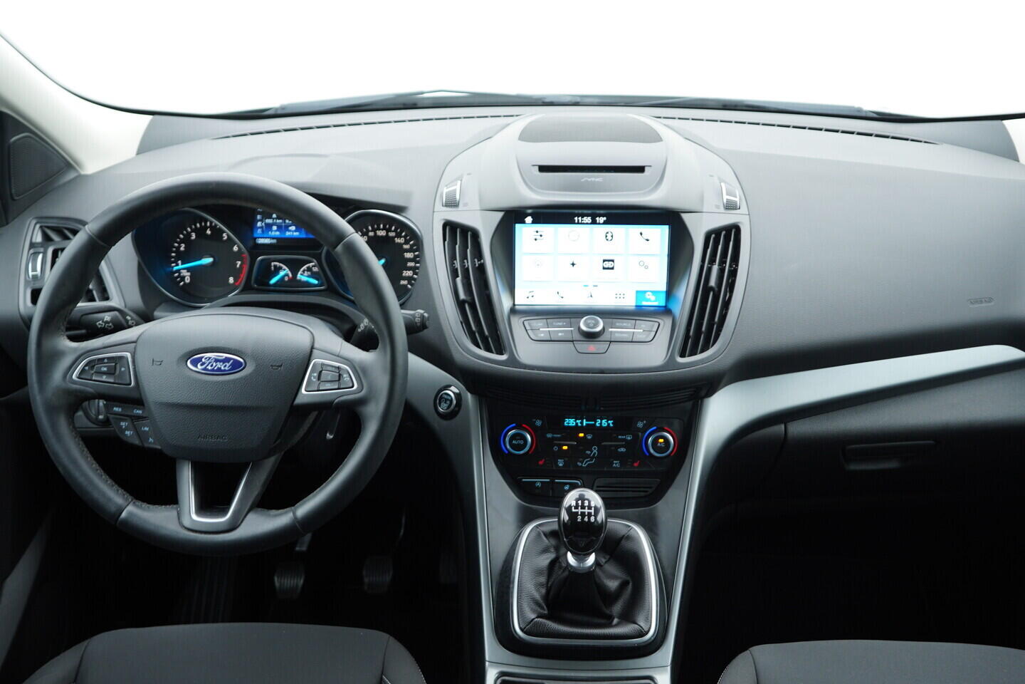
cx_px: 512
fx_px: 1025
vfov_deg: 36.9
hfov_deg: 53.1
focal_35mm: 36
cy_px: 342
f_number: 2.8
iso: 160
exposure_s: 1/40
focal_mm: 24
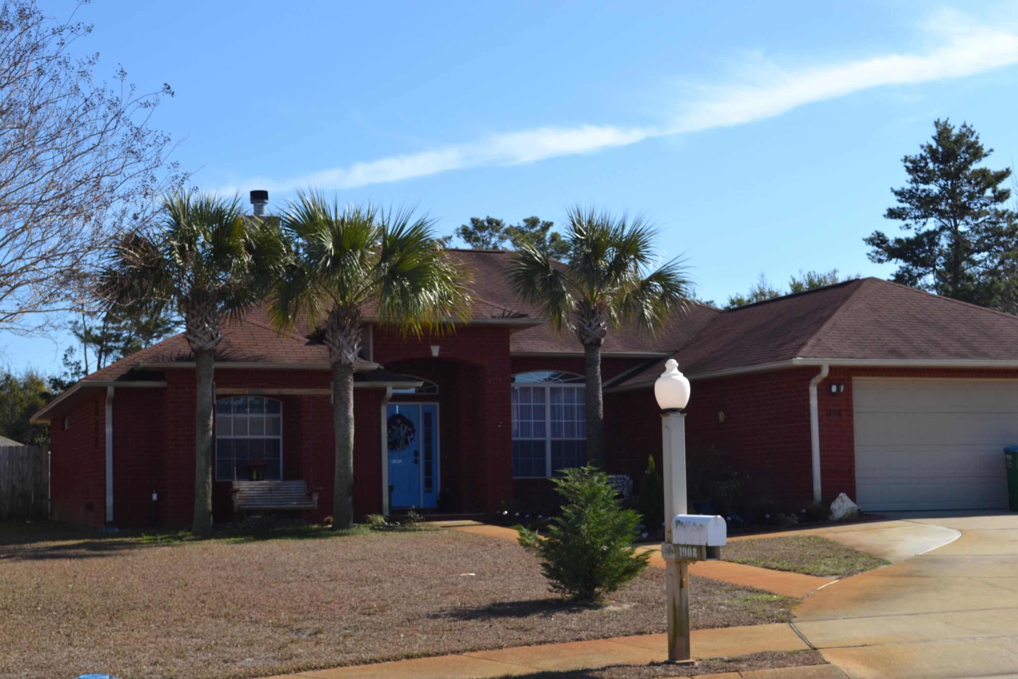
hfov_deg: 35.1
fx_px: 1612
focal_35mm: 57
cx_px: 509
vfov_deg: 23.8
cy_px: 340
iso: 100
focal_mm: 38
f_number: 9
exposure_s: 1/200
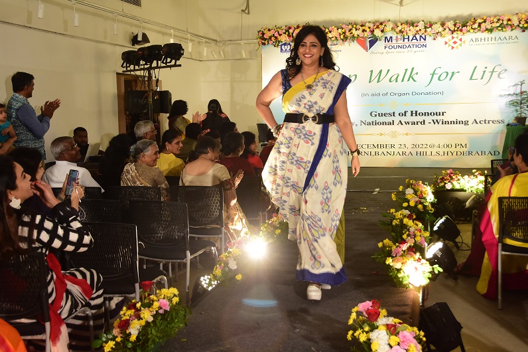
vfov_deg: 28.1
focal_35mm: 48
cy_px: 176
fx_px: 704
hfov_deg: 41.1
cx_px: 264
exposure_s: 1/125
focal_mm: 32
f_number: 6.3
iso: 1250
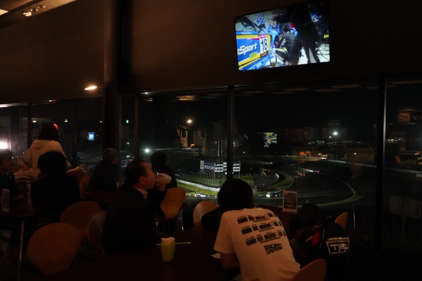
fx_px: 340
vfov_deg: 45.0
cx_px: 211
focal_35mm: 29
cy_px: 140
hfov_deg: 63.7
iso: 12800
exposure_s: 1/250
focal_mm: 29
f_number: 3.5
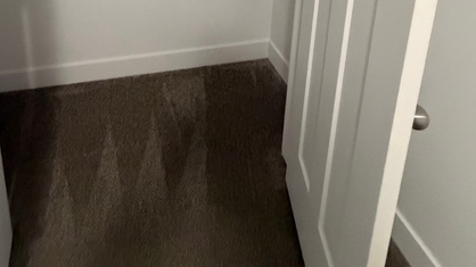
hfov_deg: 65.8
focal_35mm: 28
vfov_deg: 29.7
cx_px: 153
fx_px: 353
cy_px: -109
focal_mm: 2.22
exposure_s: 1/60
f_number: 2.2
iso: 800
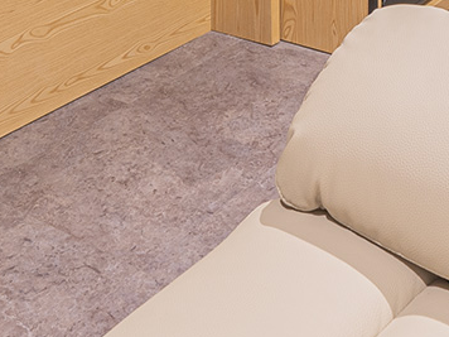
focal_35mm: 72
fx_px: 934
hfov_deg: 27.0
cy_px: -350
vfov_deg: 15.8
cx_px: 276
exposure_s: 4
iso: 100
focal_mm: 13
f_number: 9
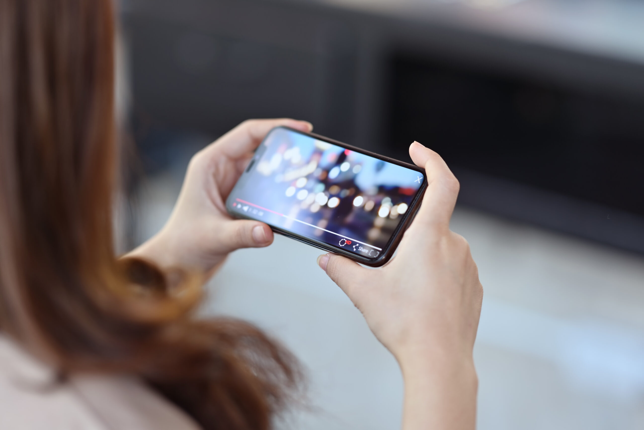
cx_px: 322
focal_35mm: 105
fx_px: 1878
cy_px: 215
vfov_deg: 13.0
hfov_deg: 19.5
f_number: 2.5
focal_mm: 105
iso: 250
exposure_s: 1/100
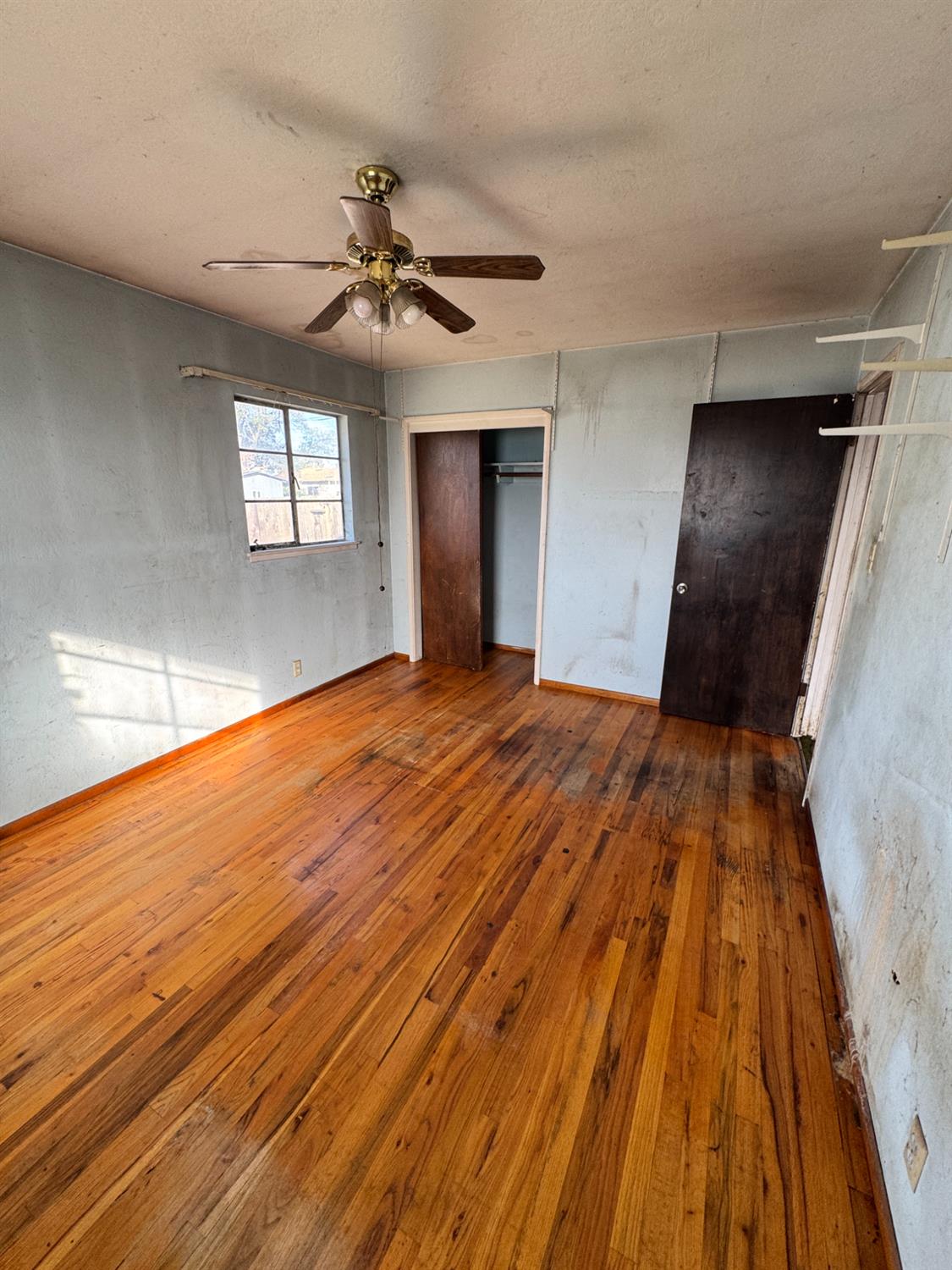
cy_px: 635
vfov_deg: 102.1
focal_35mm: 14
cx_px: 476
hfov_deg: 85.7
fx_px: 513
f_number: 2.2
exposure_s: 1/99
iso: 100
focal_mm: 2.22
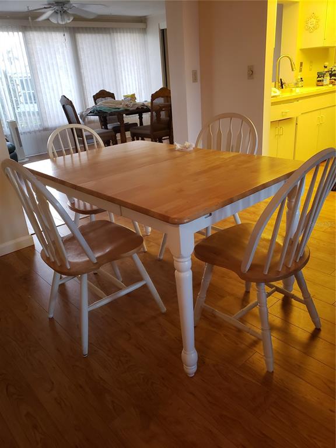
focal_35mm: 26
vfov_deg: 67.3
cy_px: 224
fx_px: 336
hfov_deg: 53.1
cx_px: 168
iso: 320
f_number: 1.5
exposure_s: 1/40
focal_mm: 4.3
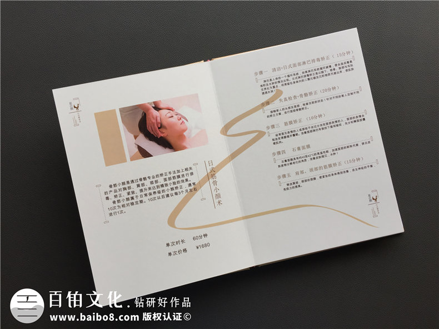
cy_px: 164
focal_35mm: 29
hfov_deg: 61.7
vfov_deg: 48.2
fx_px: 368
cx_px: 220
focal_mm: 4.15
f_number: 2.2
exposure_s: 1/116
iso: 32
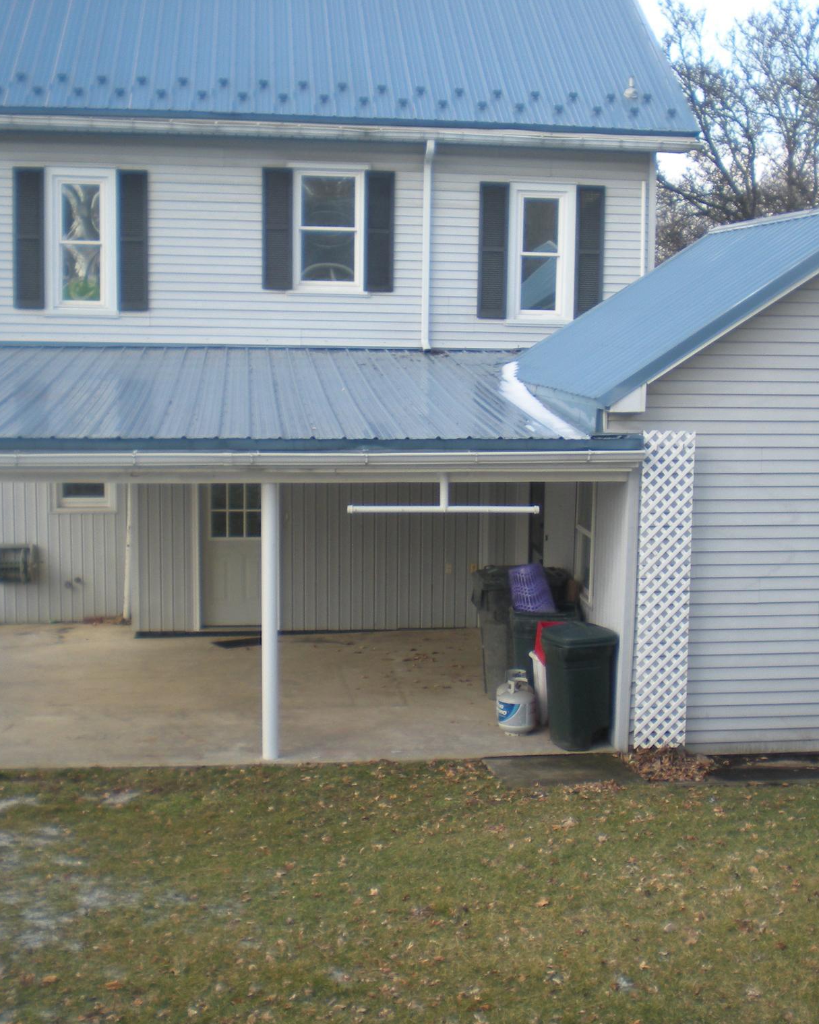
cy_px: 510
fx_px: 1515
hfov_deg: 30.1
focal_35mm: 50
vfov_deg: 37.3
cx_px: 510
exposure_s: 1/225
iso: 64
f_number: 3.1
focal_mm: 6.3
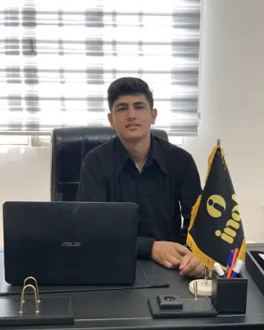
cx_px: 133
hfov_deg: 27.6
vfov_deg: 34.2
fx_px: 537
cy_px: 171
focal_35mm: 55
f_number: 2.4
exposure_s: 1/122
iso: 40
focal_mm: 6
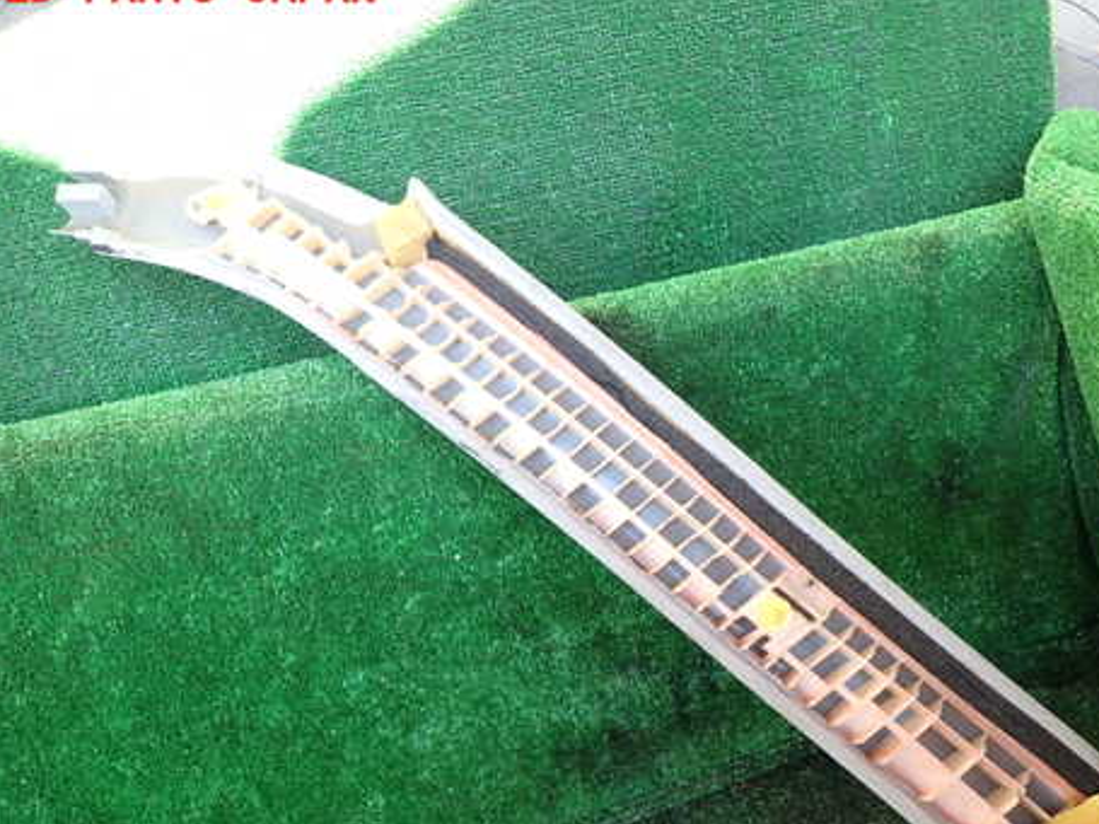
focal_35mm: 33
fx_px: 1047
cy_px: 500
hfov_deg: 54.9
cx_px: 662
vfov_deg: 42.7
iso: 100
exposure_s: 1/60
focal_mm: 4.5
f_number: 2
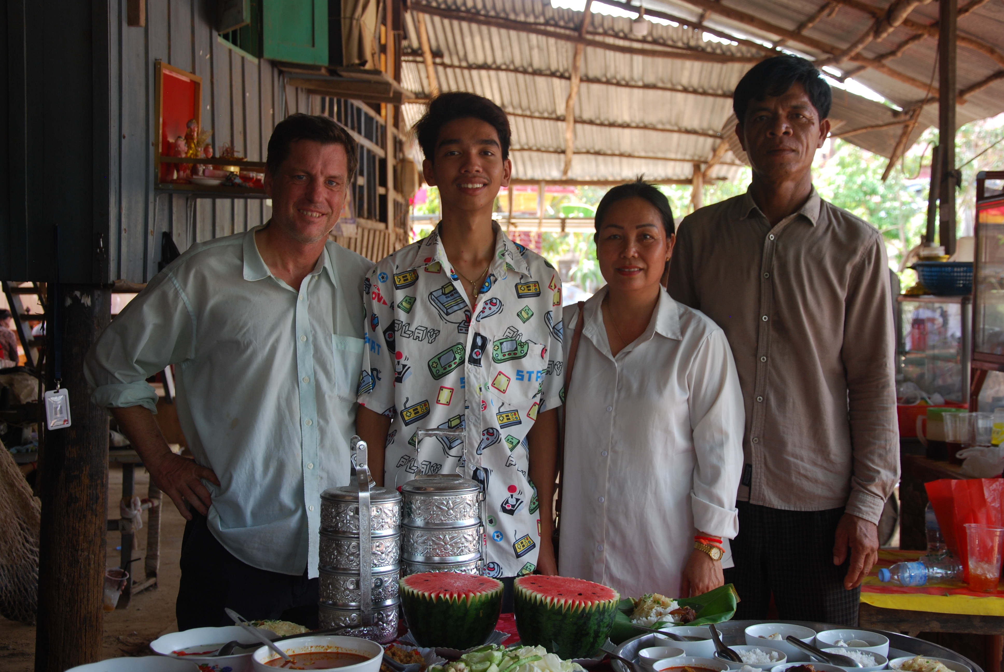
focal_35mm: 51
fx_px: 1424
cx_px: 502
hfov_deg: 38.8
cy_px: 336
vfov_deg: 26.6
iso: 200
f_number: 4.5
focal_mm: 34
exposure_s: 1/80
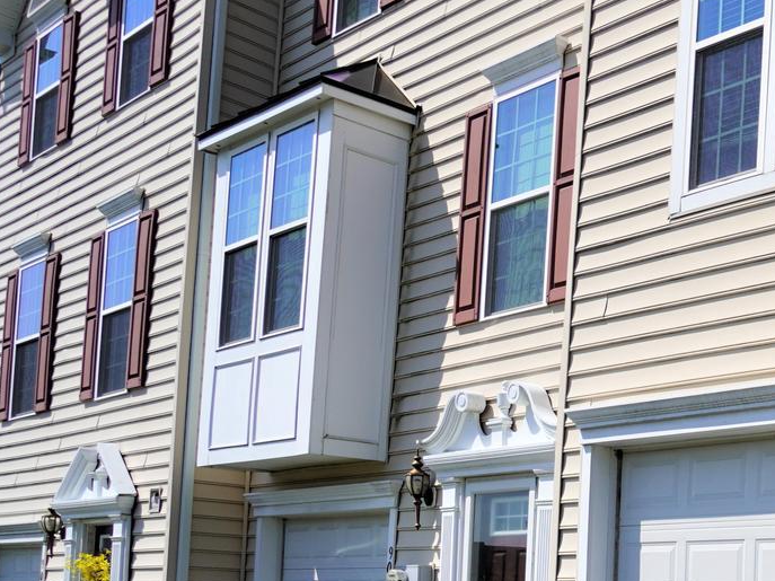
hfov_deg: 30.3
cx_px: 1097
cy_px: 580
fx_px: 963
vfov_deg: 31.1
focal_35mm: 43
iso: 100
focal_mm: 10
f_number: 5
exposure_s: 1/1250
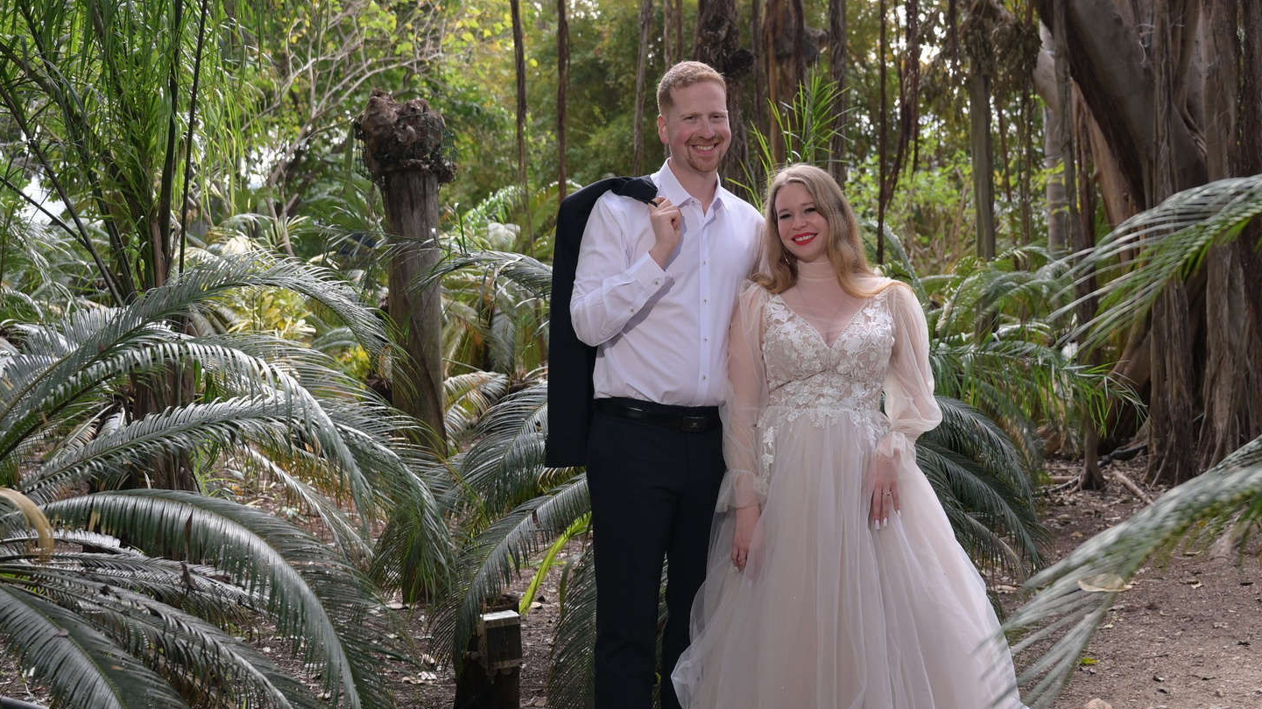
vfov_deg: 21.8
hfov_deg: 37.8
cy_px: 271
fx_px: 1838
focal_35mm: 55
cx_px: 739
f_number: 3.5
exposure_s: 1/250
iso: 250
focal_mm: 29.5
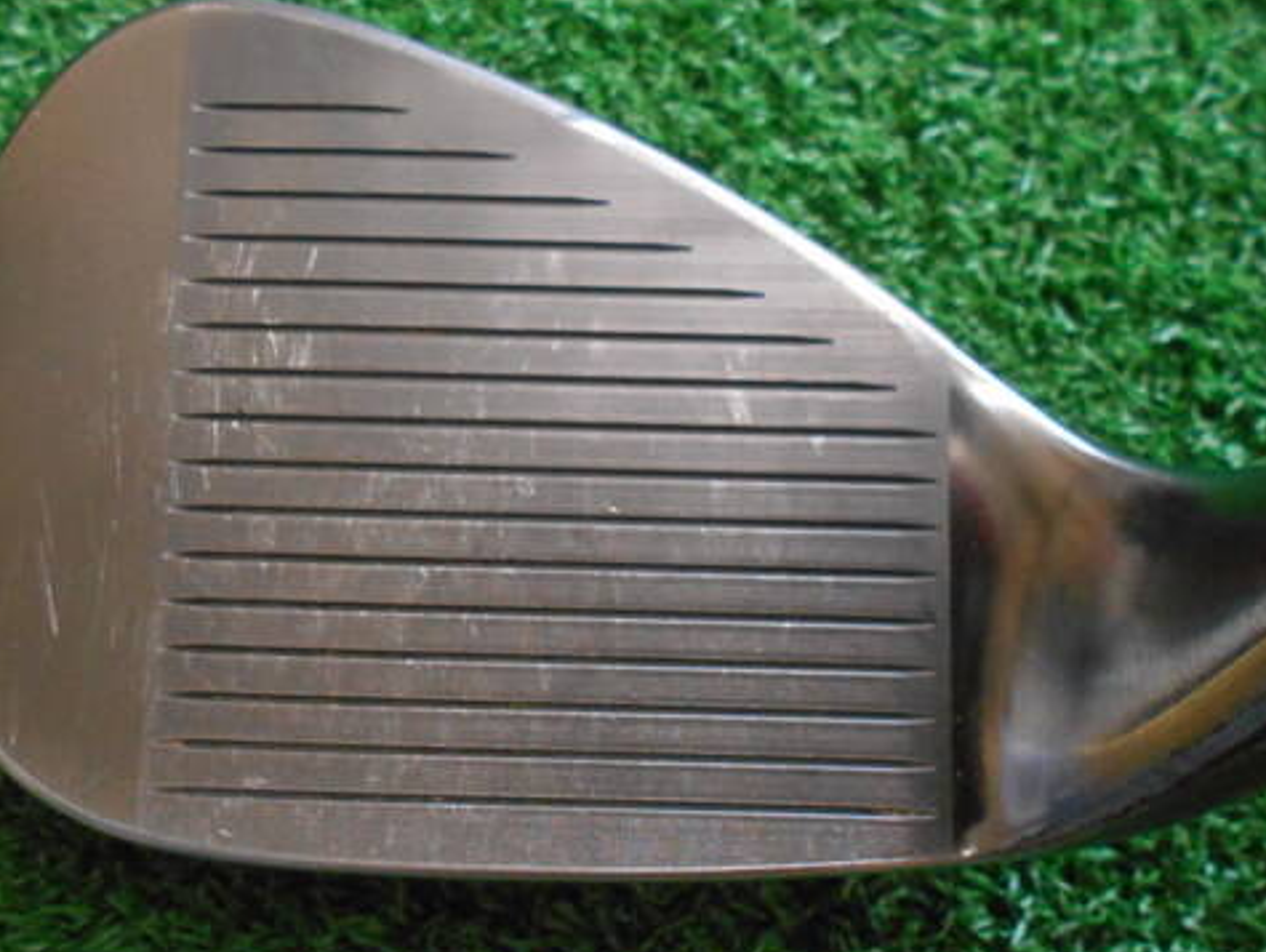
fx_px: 1281
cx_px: 594
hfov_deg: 52.6
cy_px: 499
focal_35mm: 35
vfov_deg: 40.7
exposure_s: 1/80
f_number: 3.2
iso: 800
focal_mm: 4.6
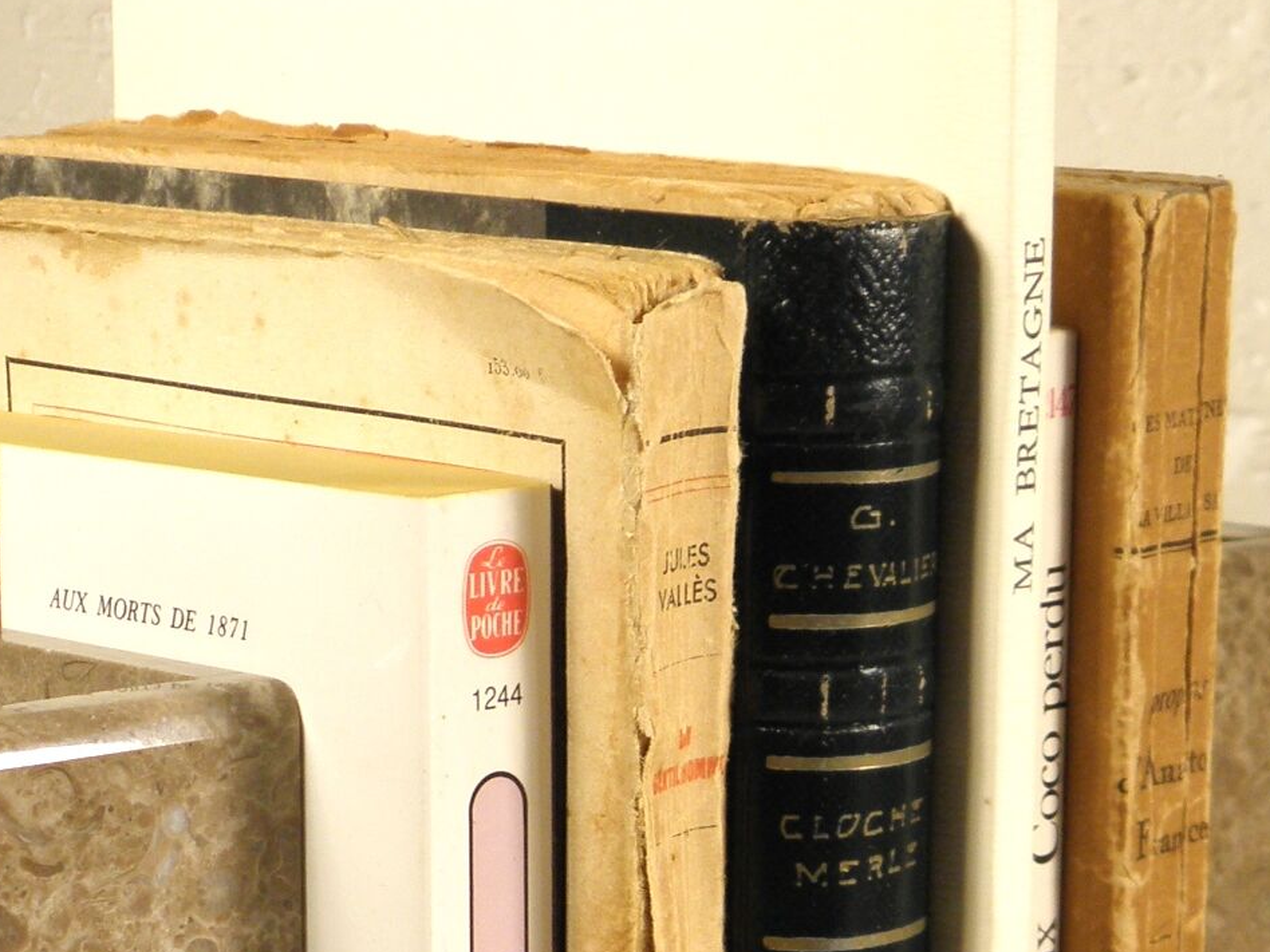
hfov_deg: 14.6
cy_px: 1014
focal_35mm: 135
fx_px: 4953
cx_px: 410
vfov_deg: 10.9
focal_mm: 9.1
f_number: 4
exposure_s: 1/60
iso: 100
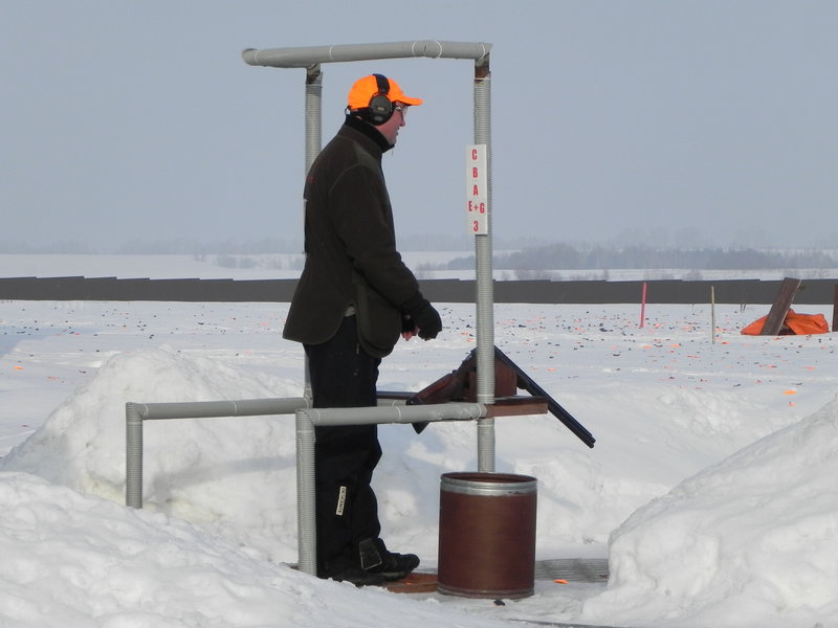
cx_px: 419
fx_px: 3922
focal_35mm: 162
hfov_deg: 12.2
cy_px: 314
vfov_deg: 9.2
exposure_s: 1/446
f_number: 8
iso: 160
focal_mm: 28.8
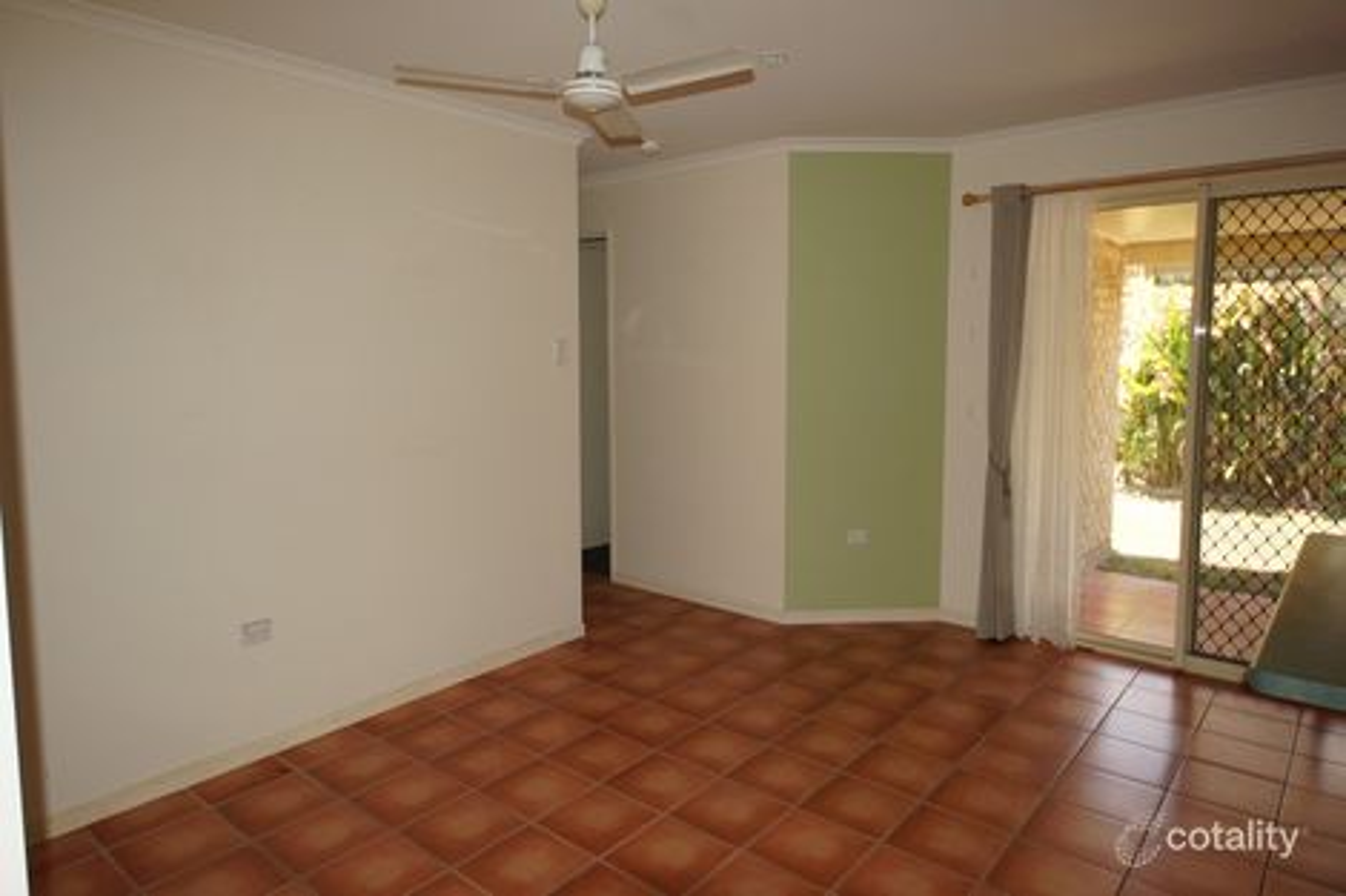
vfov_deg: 56.1
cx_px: 673
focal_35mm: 22
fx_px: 841
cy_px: 448
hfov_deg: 77.3
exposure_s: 1/125
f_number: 5.6
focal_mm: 15
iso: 400
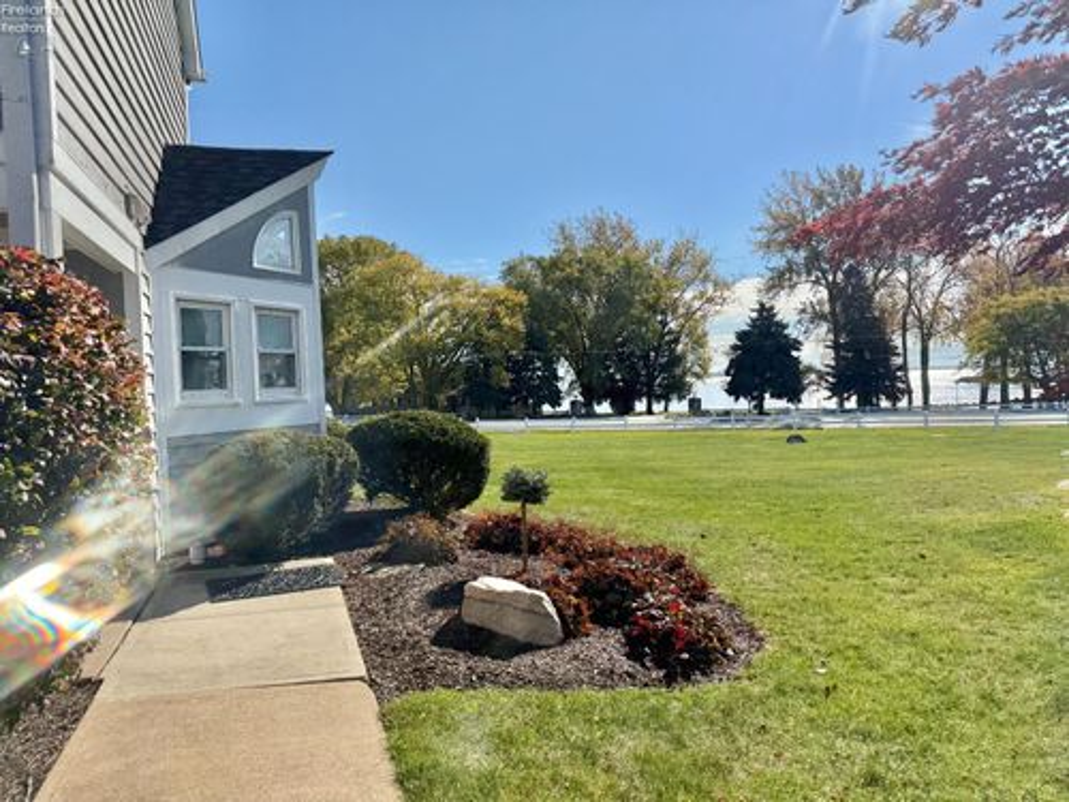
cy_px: 401
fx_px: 741
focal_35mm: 24
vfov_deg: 56.8
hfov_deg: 71.6
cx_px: 534
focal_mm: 6.76
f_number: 1.78
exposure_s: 1/7353
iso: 80
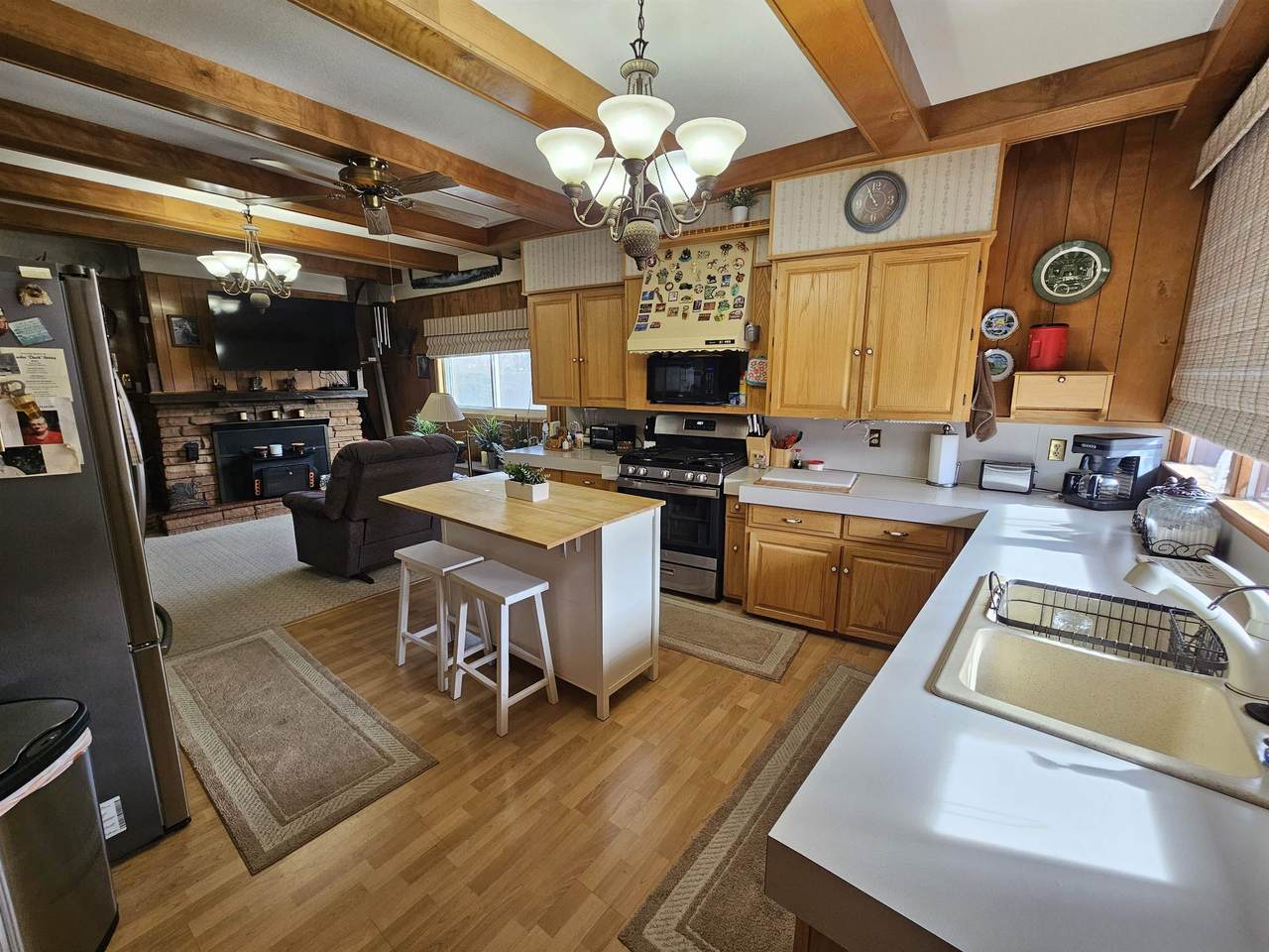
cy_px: 476
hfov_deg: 106.2
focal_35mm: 13
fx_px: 477
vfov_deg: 89.9
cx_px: 634
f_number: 2.2
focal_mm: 2.2
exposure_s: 1/60
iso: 80
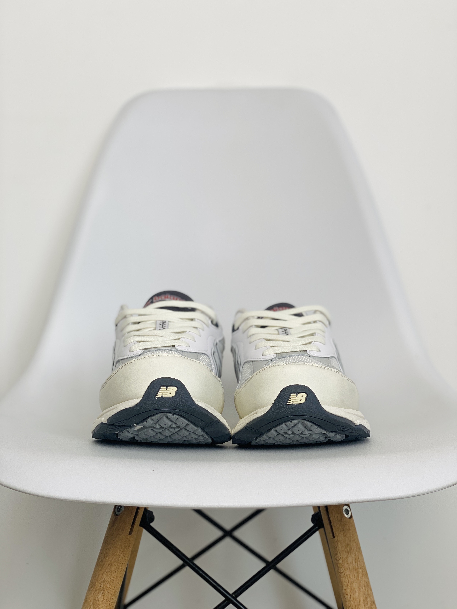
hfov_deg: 28.0
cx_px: 228
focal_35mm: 52
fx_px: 915
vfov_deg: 36.8
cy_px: 304
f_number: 2
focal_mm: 6
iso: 20
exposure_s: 1/158
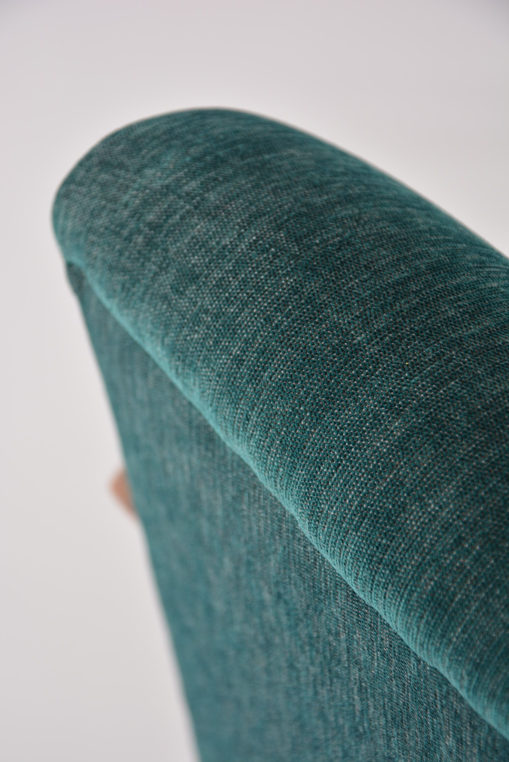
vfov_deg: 20.6
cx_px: 254
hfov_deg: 13.8
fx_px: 2096
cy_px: 381
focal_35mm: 99
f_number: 5.3
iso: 400
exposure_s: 1/100
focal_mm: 66
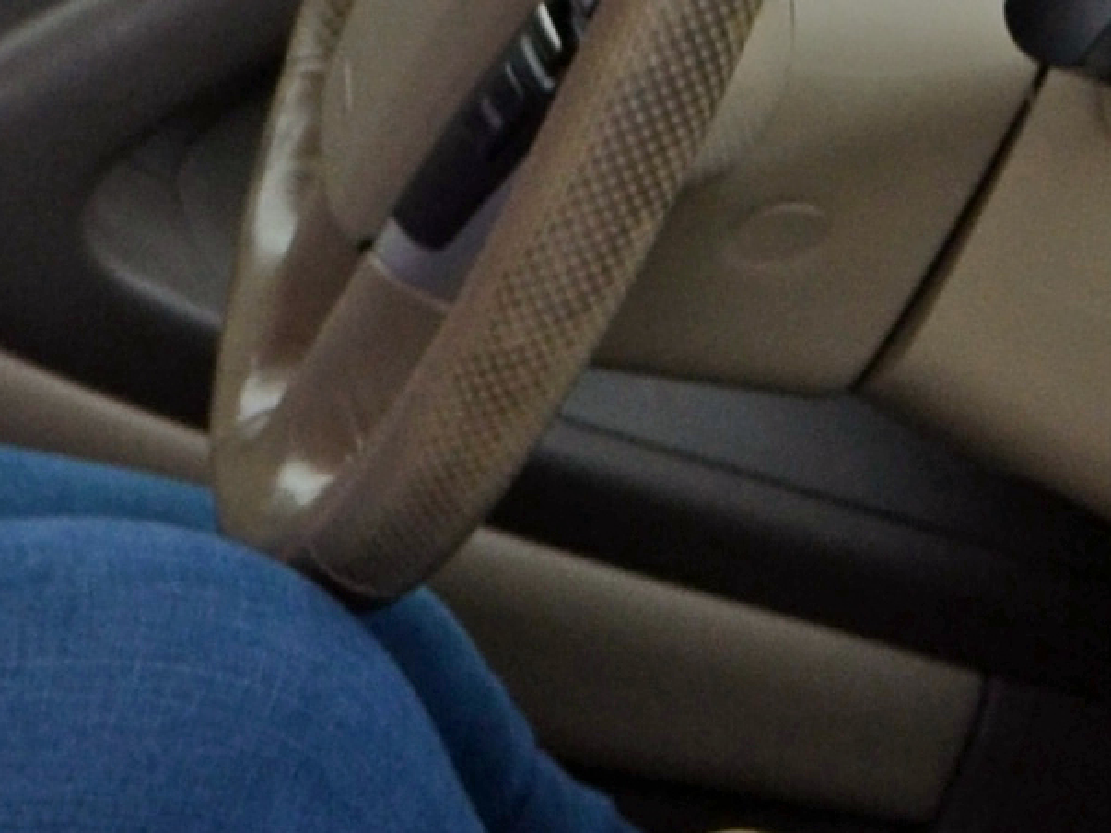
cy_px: 1268
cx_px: -743
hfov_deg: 6.4
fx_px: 9819
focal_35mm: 306
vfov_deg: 4.8
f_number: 5.6
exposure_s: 1/125
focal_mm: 26
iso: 280
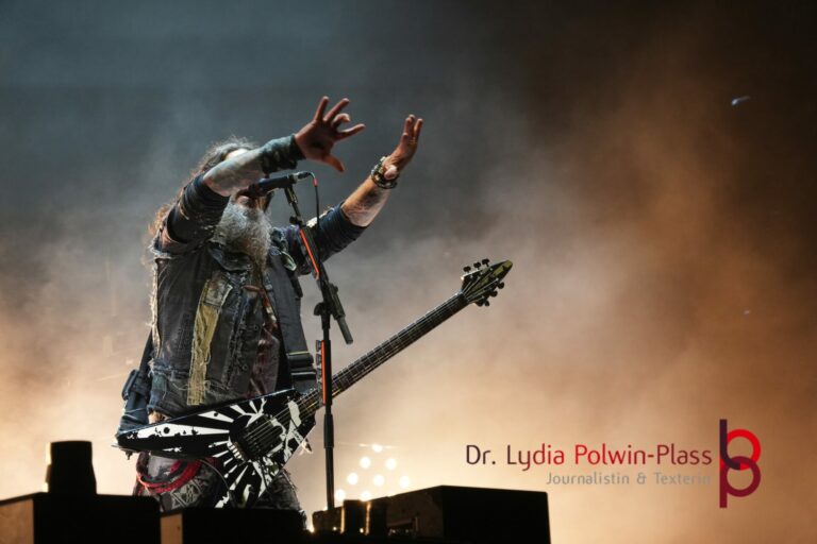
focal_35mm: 159
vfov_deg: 8.6
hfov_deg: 12.9
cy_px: 272
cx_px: 408
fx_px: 3608
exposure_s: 1/200
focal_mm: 106
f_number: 5.6
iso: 2000
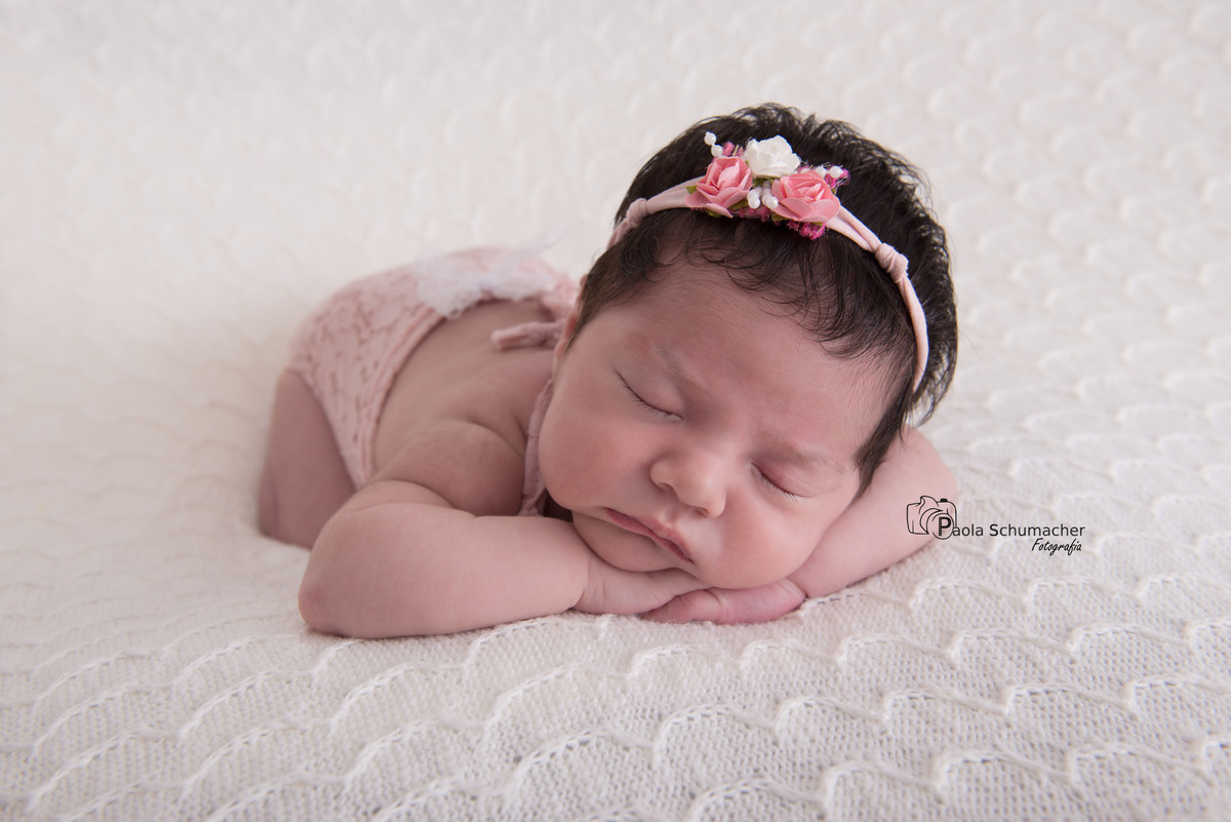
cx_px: 616
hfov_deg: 48.4
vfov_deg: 33.4
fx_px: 1368
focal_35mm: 40
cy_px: 411
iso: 200
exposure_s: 1/160
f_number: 7.1
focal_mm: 40
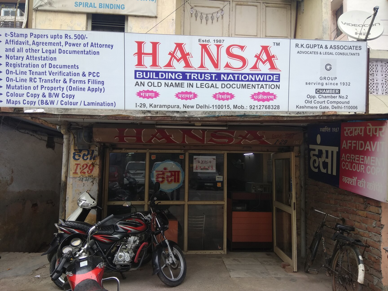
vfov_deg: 63.4
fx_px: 235
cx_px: 194
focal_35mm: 21
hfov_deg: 79.0
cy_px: 146
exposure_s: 1/162
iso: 100
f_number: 2
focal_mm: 3.57
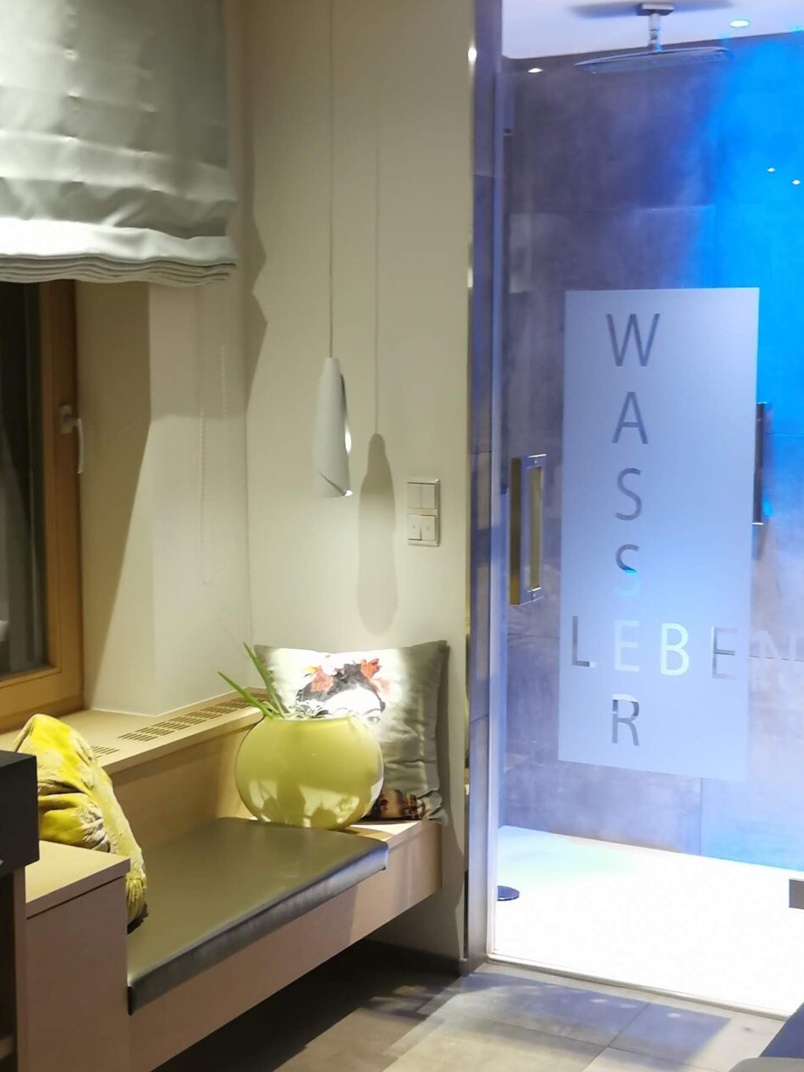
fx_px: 1703
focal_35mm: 55
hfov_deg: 26.5
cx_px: 353
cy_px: 554
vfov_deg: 34.9
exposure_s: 1/50
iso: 320
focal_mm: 5.58
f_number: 1.8
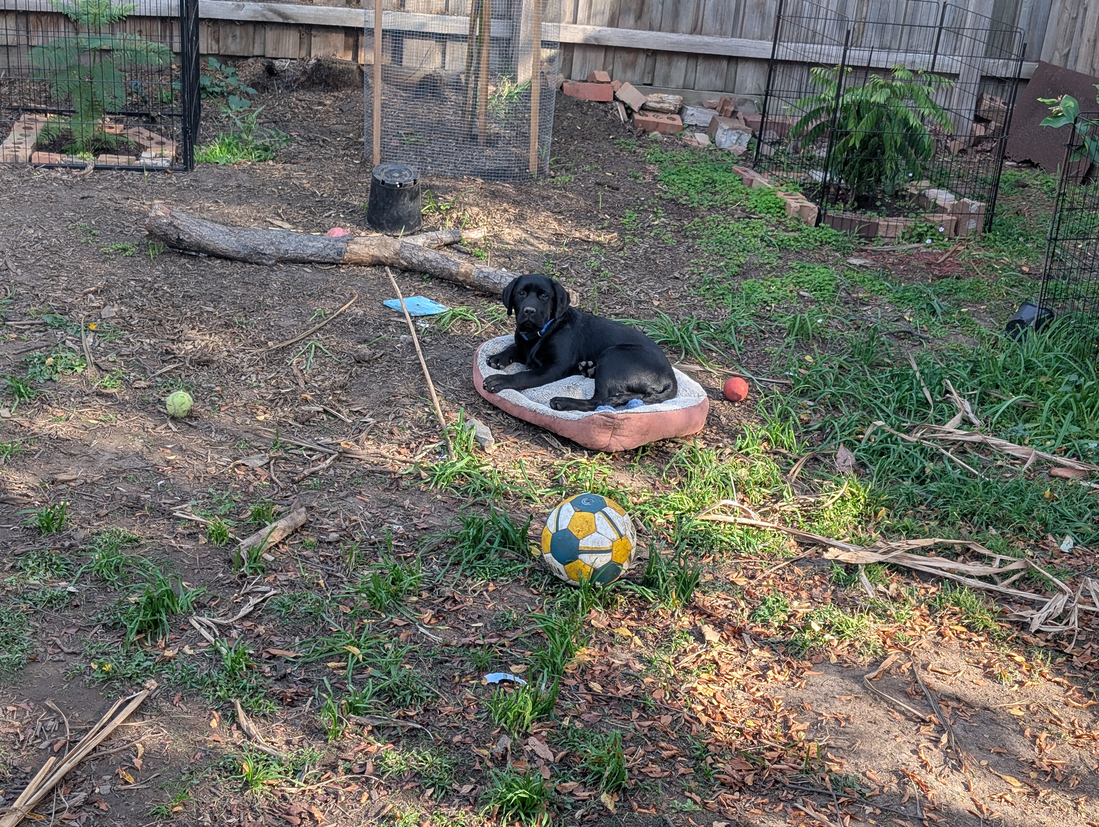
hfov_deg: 38.9
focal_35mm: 49
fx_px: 1558
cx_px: 550
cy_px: 414
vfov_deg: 29.7
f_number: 1.68
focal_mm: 6.9
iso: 22
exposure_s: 1/143
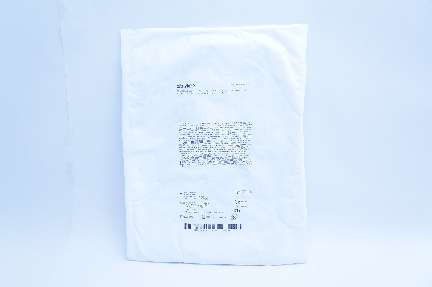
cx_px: 216
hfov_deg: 62.0
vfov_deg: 43.5
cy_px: 144
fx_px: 360
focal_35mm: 30
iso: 800
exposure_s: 1/160
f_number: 4.5
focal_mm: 20
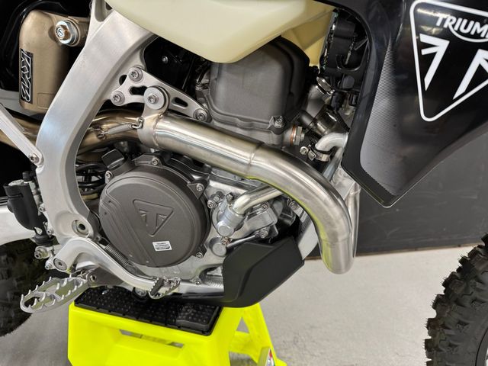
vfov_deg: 56.8
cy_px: 183
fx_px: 338
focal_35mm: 24
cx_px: 244
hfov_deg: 71.6
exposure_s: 1/50
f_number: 1.78
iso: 200
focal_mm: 6.76
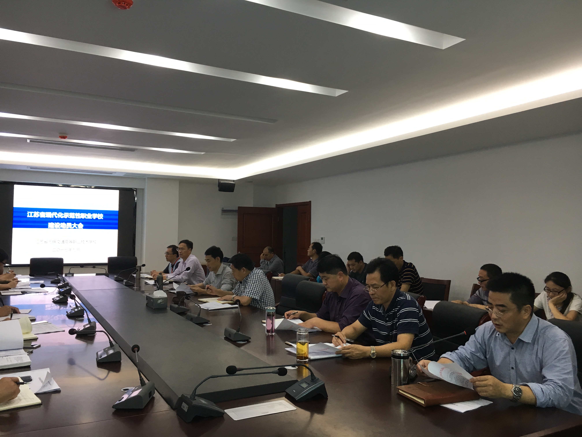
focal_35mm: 29
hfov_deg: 61.7
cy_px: 218
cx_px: 291
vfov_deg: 48.2
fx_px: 488
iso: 40
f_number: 2.2
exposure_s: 1/33
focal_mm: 4.15
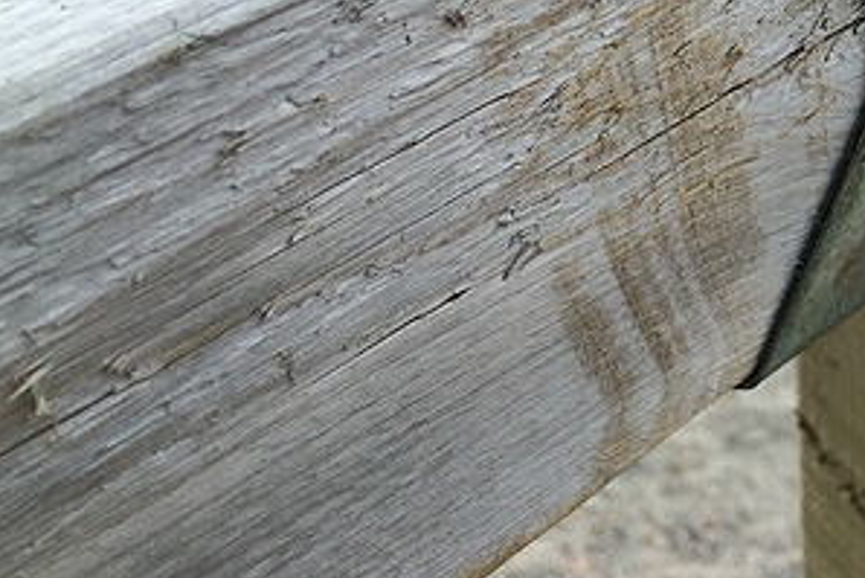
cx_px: 874
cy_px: -70
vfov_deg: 19.4
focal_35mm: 67
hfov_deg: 28.2
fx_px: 1611
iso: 32
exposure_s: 1/373
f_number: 2.2
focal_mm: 4.12
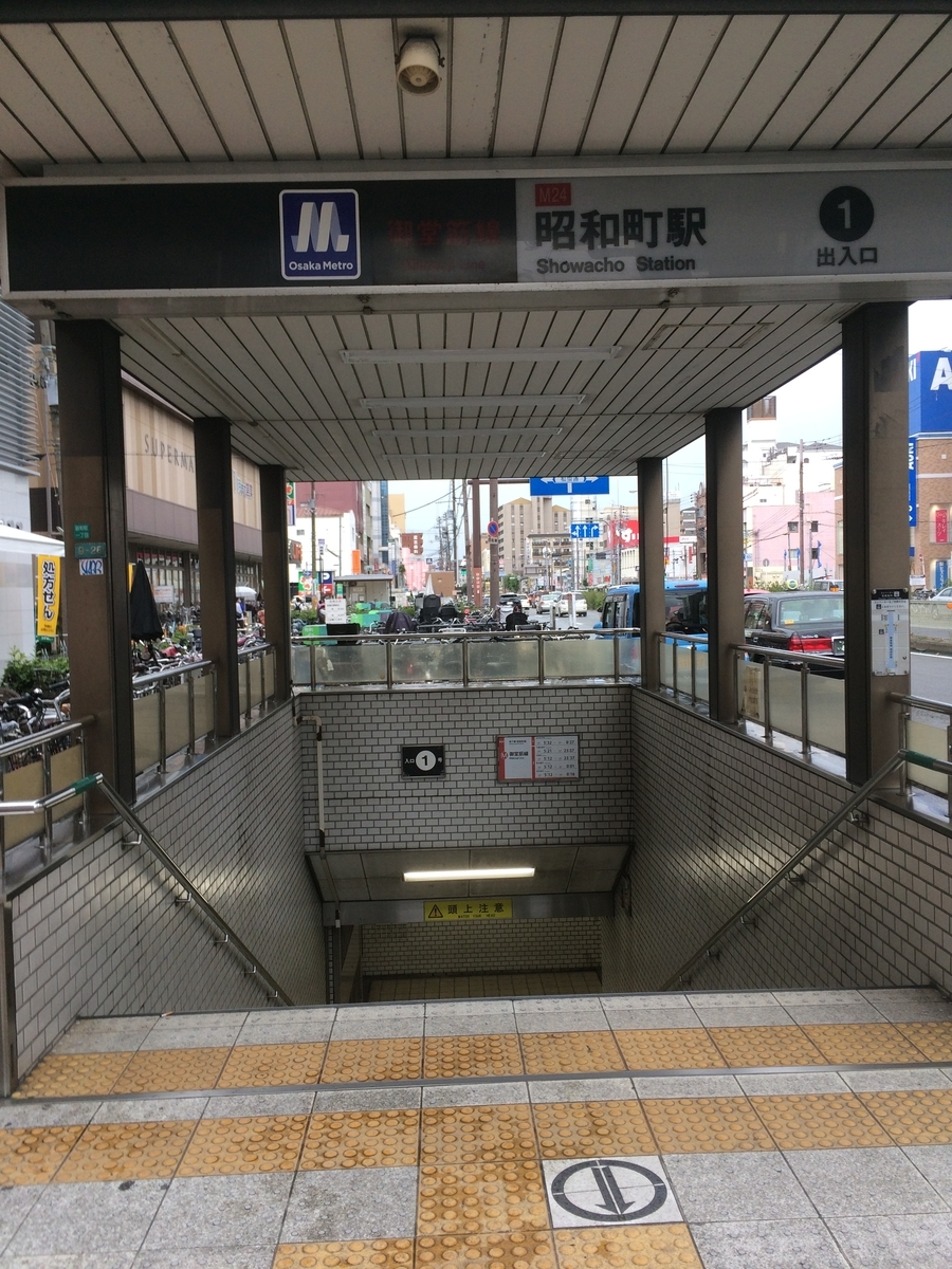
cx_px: 476
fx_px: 1063
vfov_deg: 61.7
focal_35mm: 29
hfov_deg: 48.2
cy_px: 634
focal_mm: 4.15
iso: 50
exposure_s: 1/120
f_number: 2.2
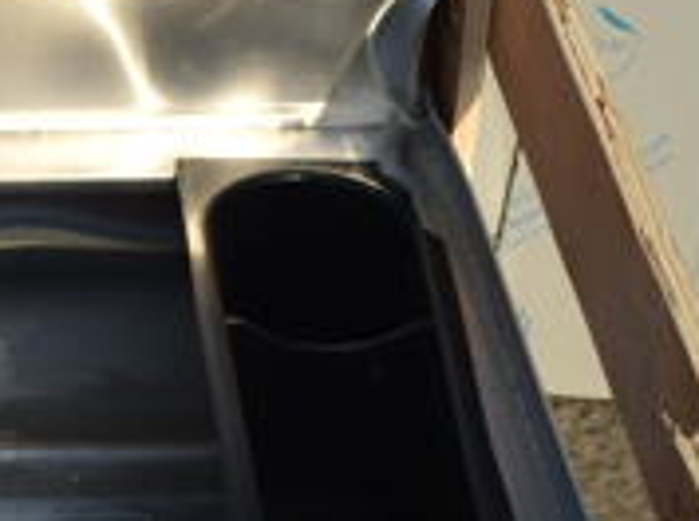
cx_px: -265
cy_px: 529
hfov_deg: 13.1
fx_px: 2915
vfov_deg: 10.1
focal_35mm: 145
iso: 100
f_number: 8
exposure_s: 1/250
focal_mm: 29
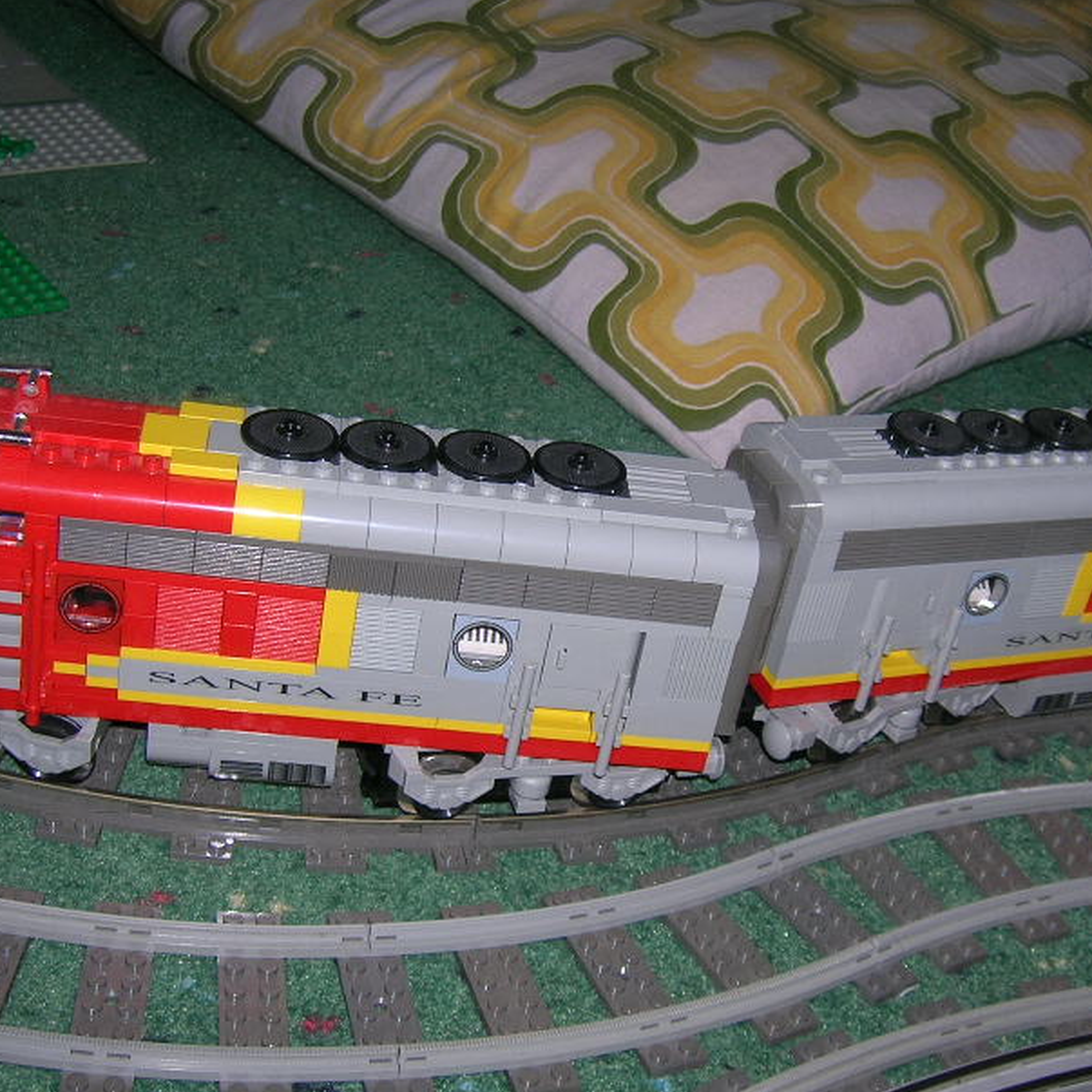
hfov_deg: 33.3
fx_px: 1820
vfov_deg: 33.4
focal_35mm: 51
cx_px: 654
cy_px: 587
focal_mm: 5.7
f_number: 2.9
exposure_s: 1/60.1
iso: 50
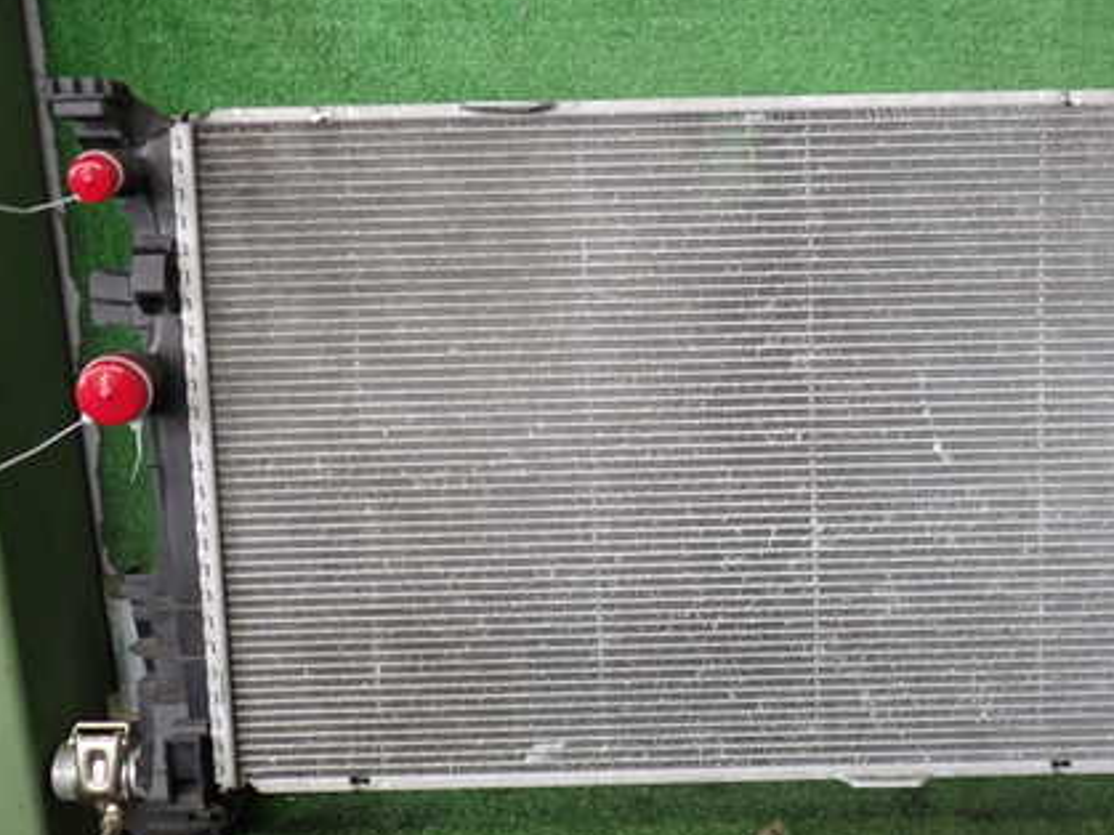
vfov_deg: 33.6
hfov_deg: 43.3
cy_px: 407
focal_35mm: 43
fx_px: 1383
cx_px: 731
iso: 200
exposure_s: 1/80
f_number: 2.3
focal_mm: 5.4
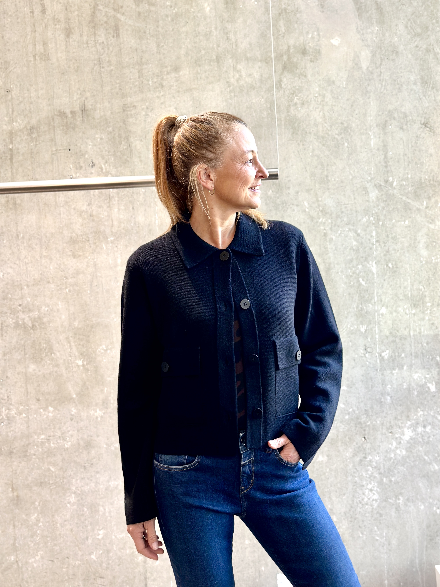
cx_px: 220
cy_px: 294
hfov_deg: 30.3
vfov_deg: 39.7
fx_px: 813
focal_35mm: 48
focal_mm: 6.86
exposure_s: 1/100
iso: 125
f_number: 1.78
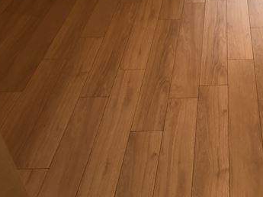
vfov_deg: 27.2
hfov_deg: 34.9
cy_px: 26
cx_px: 233
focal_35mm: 52
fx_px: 395
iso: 40
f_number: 1.8
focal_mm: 3.99
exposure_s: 1/25
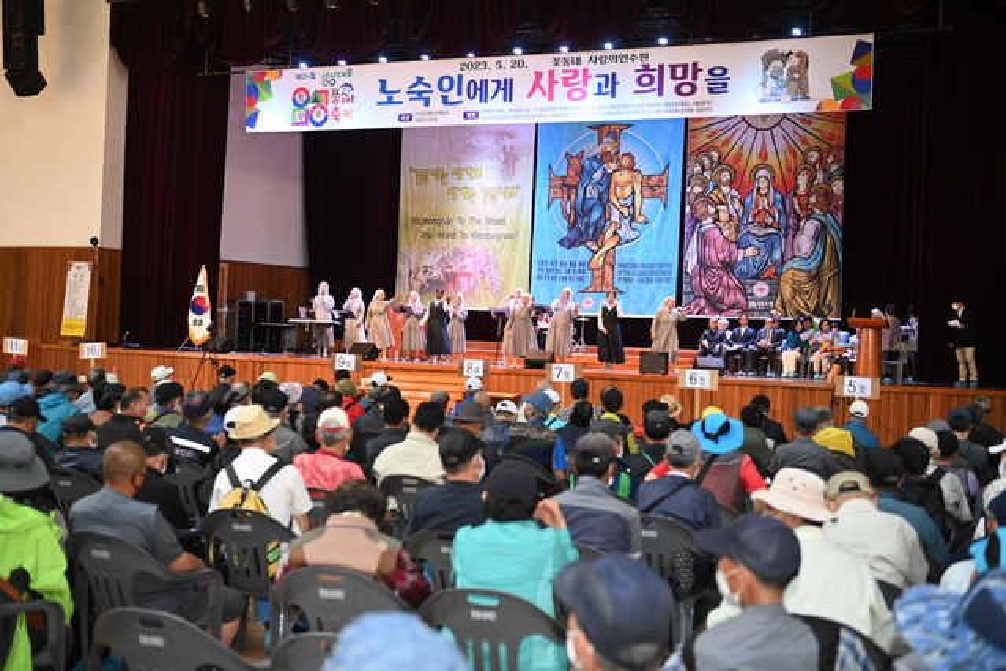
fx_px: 1257
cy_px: 336
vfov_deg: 29.9
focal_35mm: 45
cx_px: 503
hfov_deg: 43.6
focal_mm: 45
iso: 3200
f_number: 2.8
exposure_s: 1/200
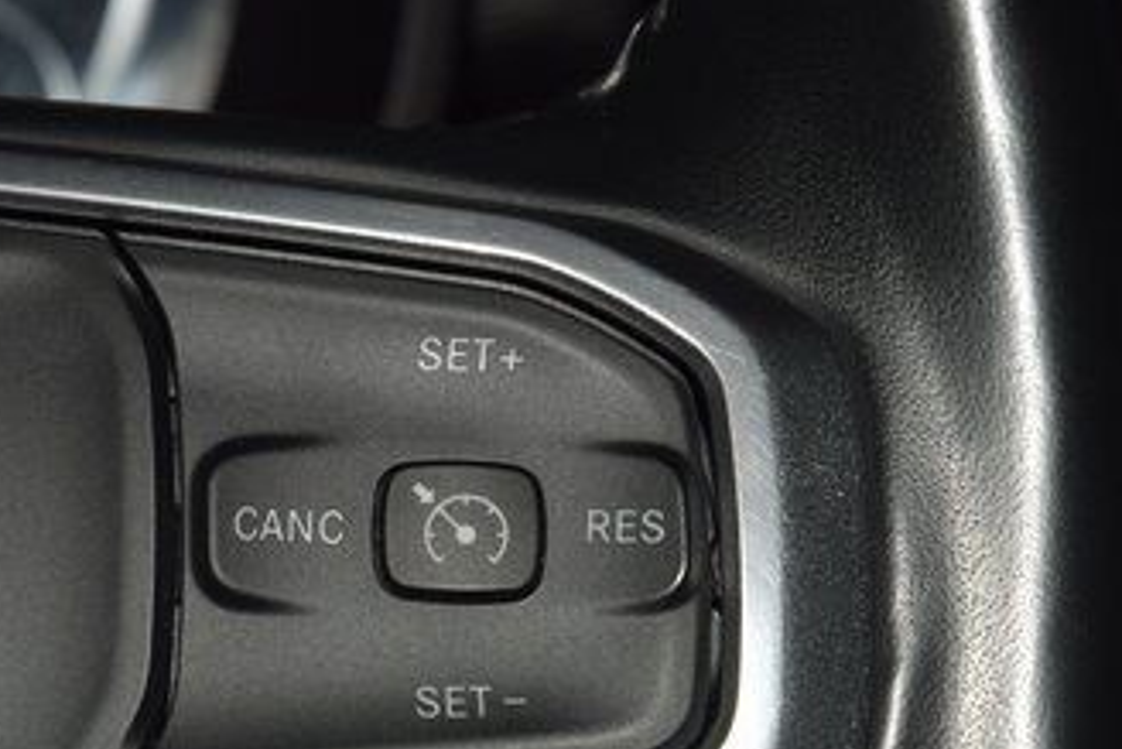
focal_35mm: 205
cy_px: 494
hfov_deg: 10.0
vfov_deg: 6.7
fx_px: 6392
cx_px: 274
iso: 100
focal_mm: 70
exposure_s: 1/125
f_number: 8
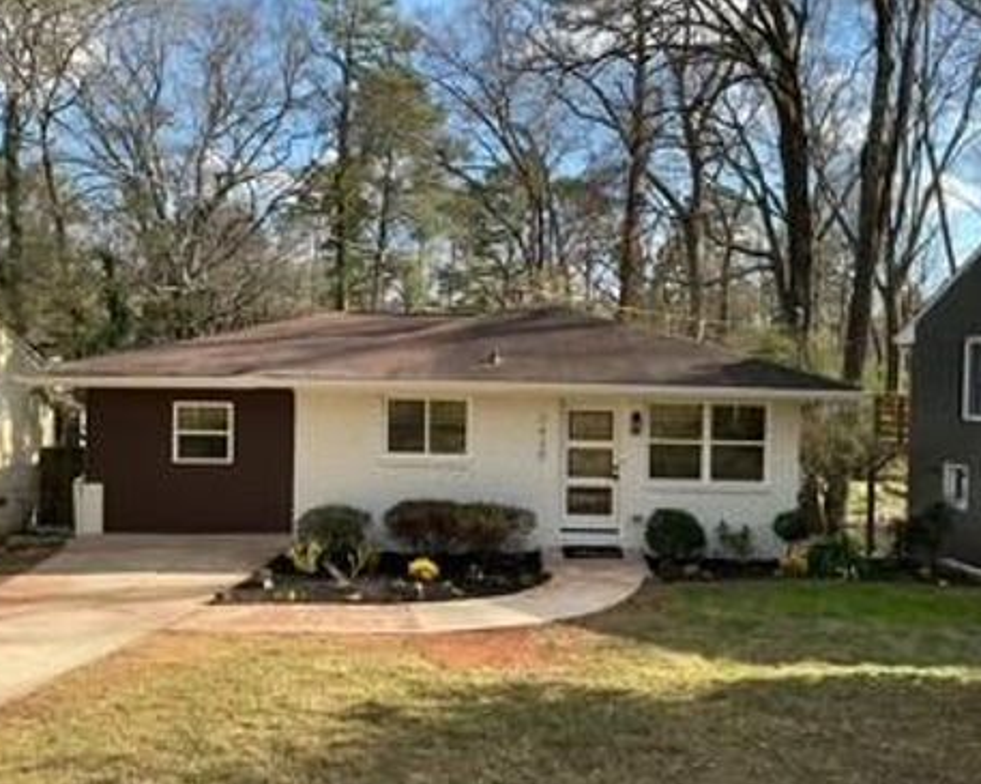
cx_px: 504
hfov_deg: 57.2
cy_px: 396
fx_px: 899
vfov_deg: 47.1
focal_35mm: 31
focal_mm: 3
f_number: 1.8
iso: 25
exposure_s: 1/540
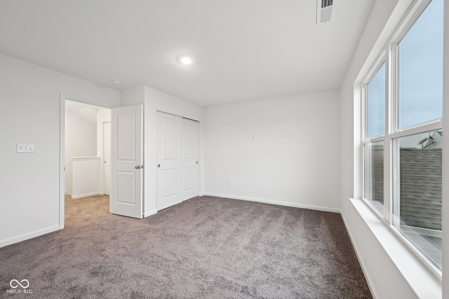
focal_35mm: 14
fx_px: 175
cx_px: 224
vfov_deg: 81.2
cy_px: 150
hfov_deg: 104.3
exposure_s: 1/15
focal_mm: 14
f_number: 8
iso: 400
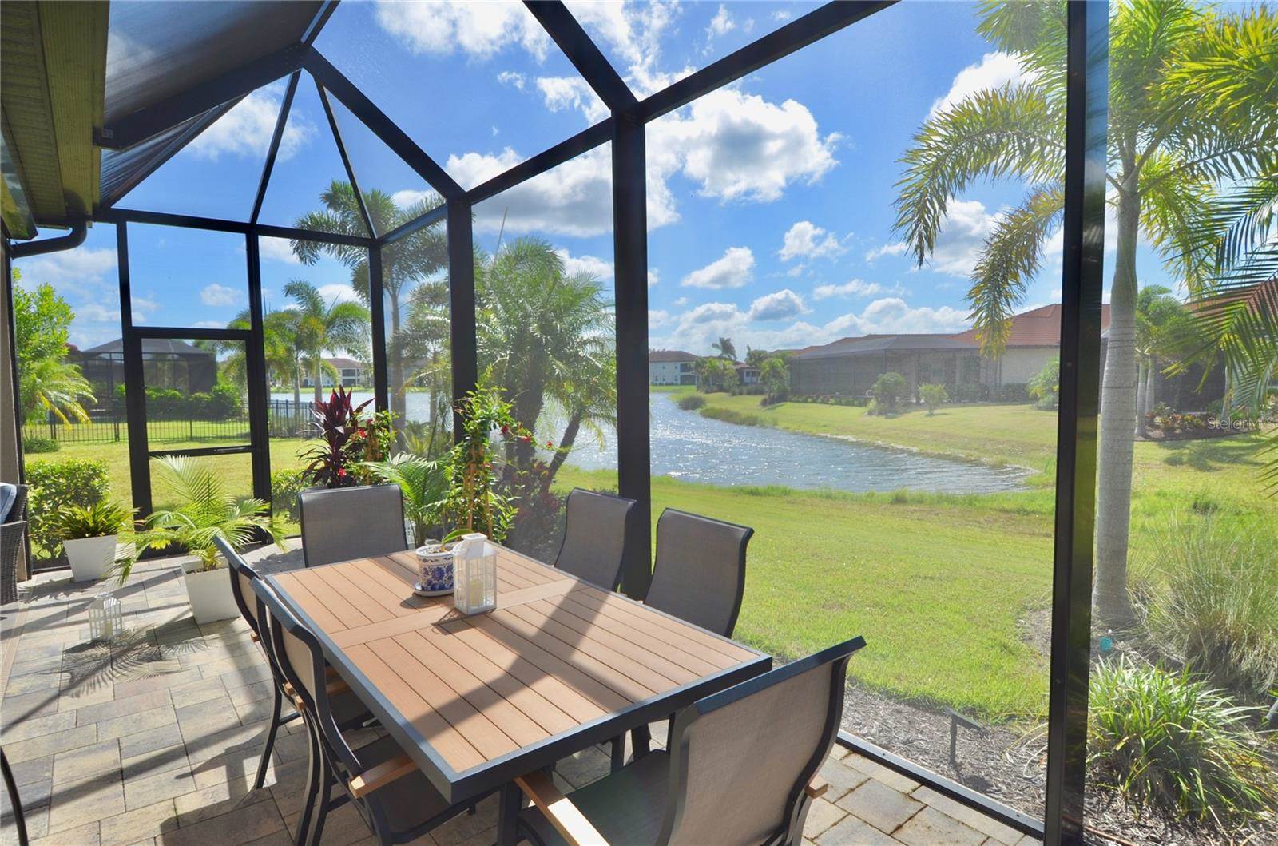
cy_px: 423
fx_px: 638
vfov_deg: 67.1
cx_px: 639
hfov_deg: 90.1
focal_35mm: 18
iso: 110
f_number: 8
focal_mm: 12
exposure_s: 1/250
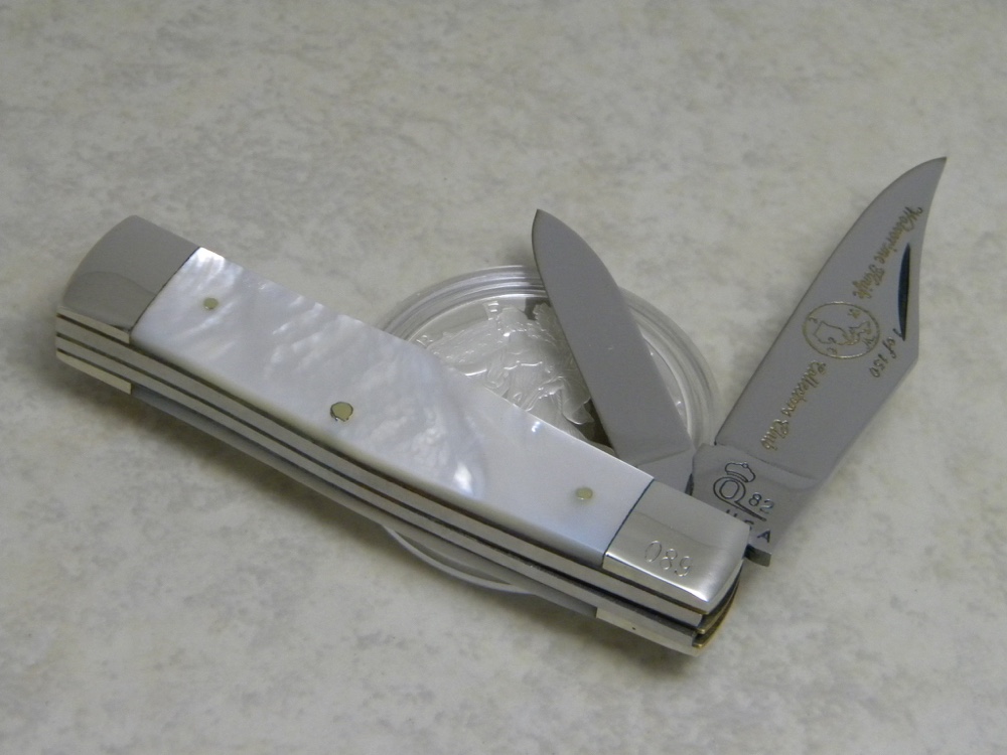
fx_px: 3055
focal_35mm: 105
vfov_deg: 14.1
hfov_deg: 18.7
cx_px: 504
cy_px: 378
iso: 400
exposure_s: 1/20.3
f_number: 4.7
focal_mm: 19
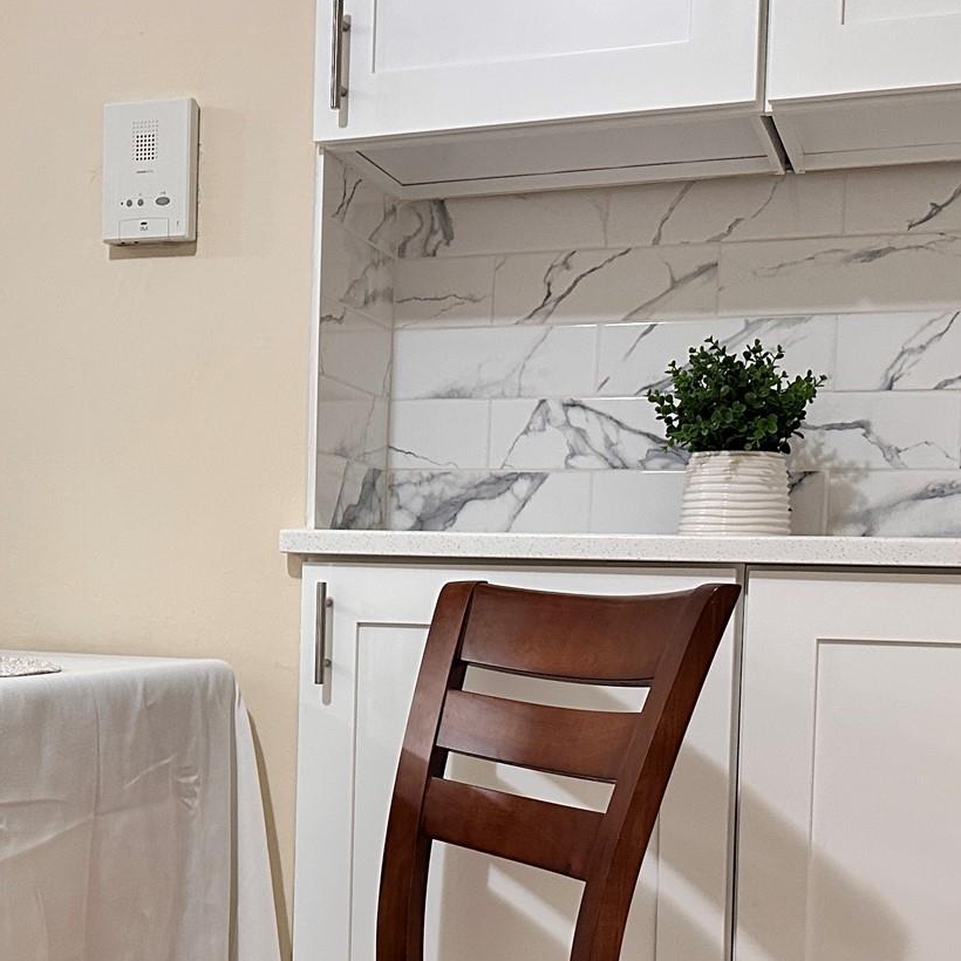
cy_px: 653
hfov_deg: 31.6
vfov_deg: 31.9
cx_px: 243
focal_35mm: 53
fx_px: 1665
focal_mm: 6.86
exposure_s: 1/60
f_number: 1.78
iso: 500
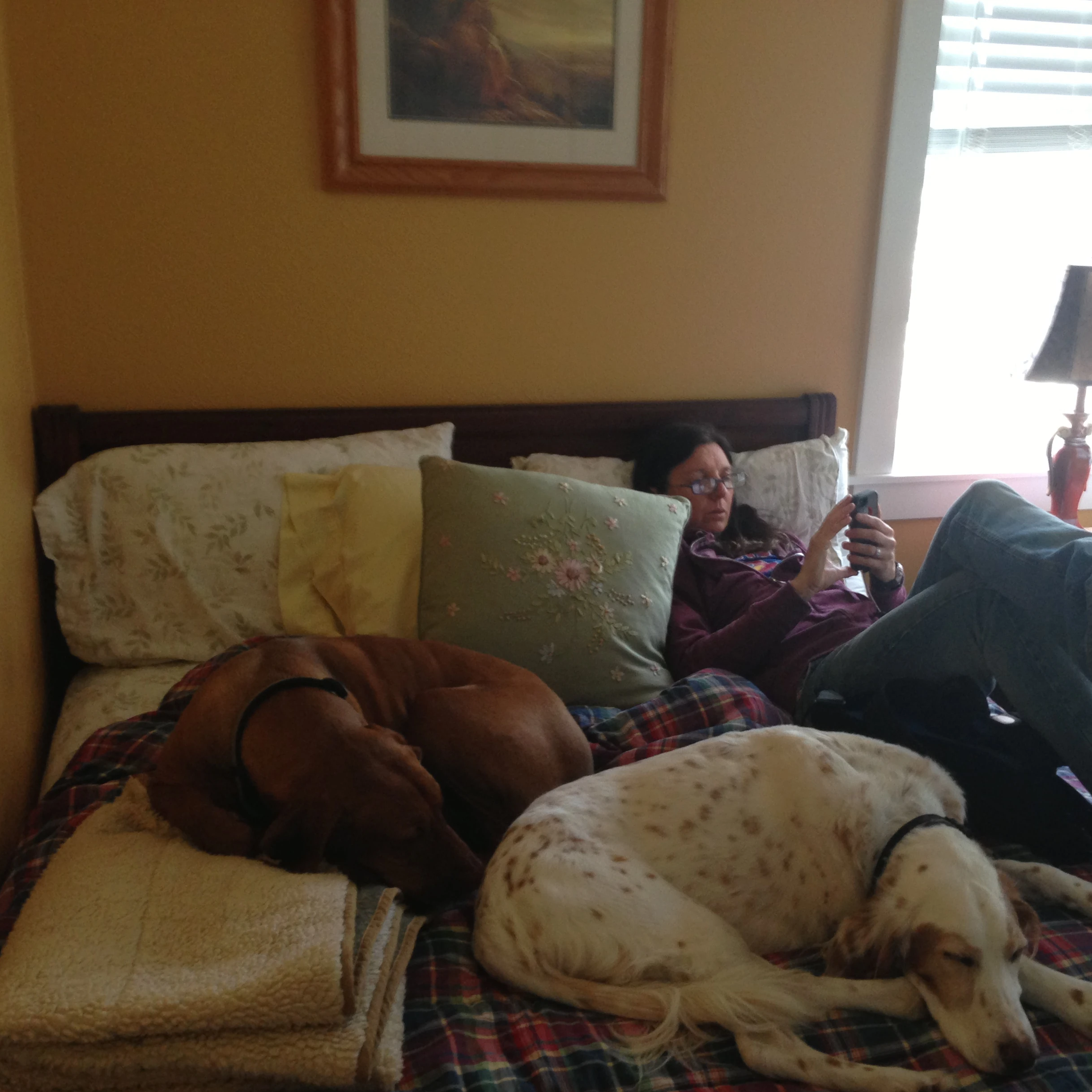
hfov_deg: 42.5
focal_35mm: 39
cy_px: 547
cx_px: 688
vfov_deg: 42.8
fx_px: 1392
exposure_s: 1/20
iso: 125
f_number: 2.4
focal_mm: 4.13
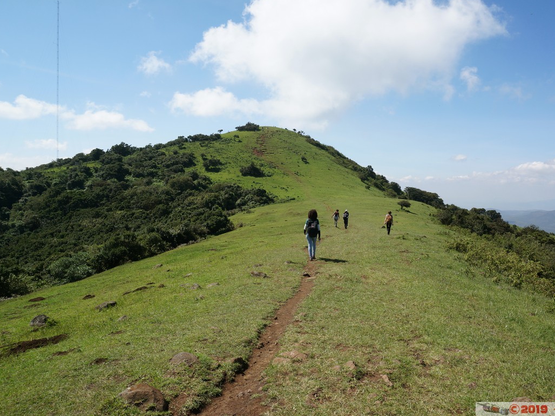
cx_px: 317
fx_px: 433
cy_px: 204
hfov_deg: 65.0
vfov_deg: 51.4
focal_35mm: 27
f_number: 9
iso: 100
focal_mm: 16
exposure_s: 1/200
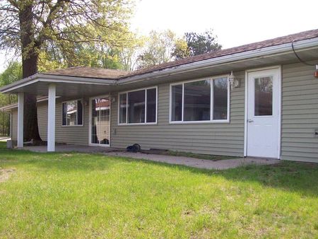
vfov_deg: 36.0
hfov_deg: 46.7
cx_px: 149
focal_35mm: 40
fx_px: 368
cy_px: 123
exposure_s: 1/750
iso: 80
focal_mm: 6
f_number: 2.7
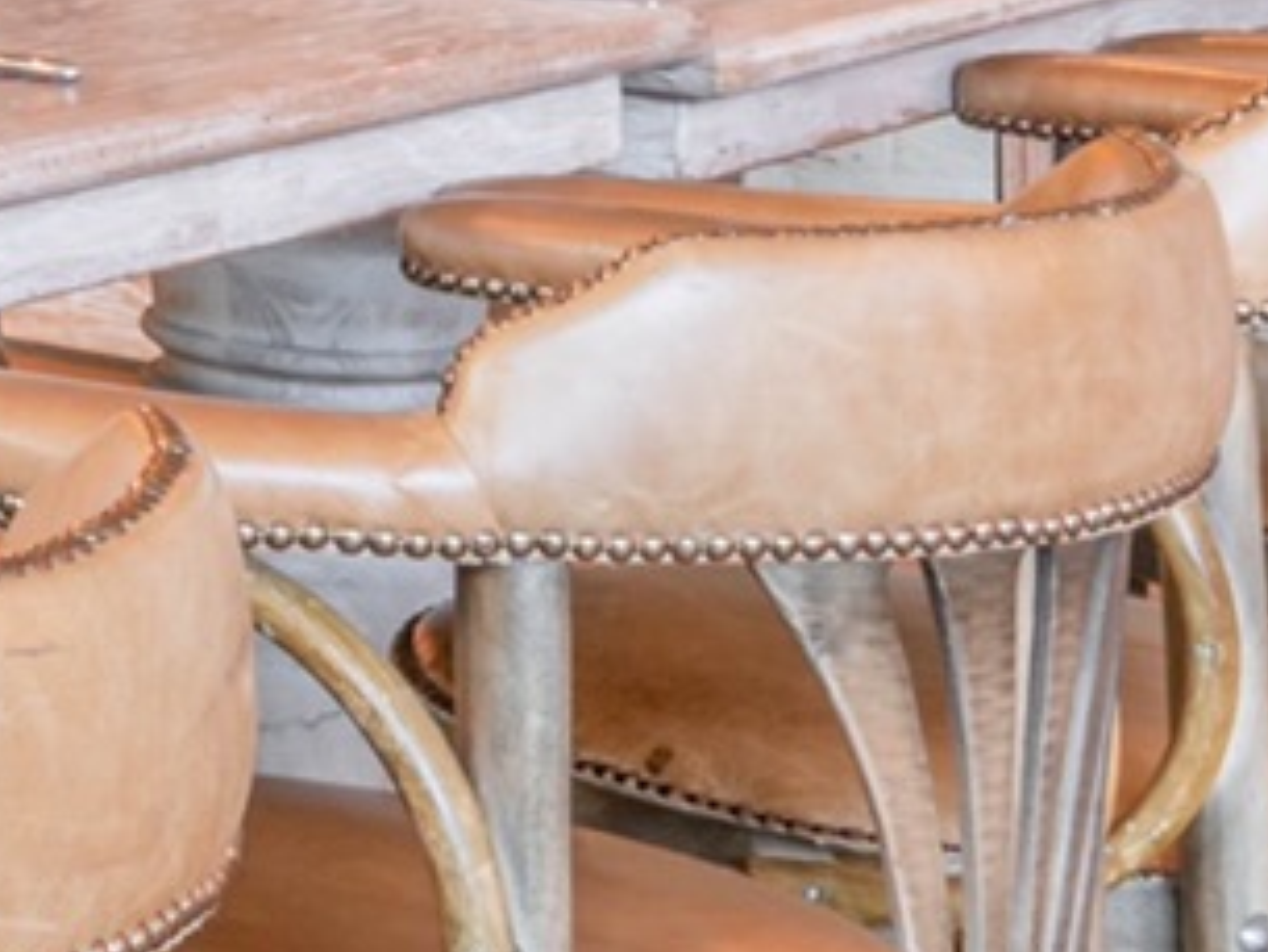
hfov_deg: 11.9
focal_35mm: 138
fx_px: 5057
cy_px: -1156
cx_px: -1663
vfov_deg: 9.8
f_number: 22
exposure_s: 4
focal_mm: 19
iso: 50
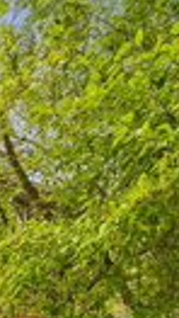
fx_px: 807
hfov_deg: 9.7
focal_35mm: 96
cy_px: 308
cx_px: -363
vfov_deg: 21.5
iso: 200
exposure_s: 1/125
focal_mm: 17
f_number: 6.3
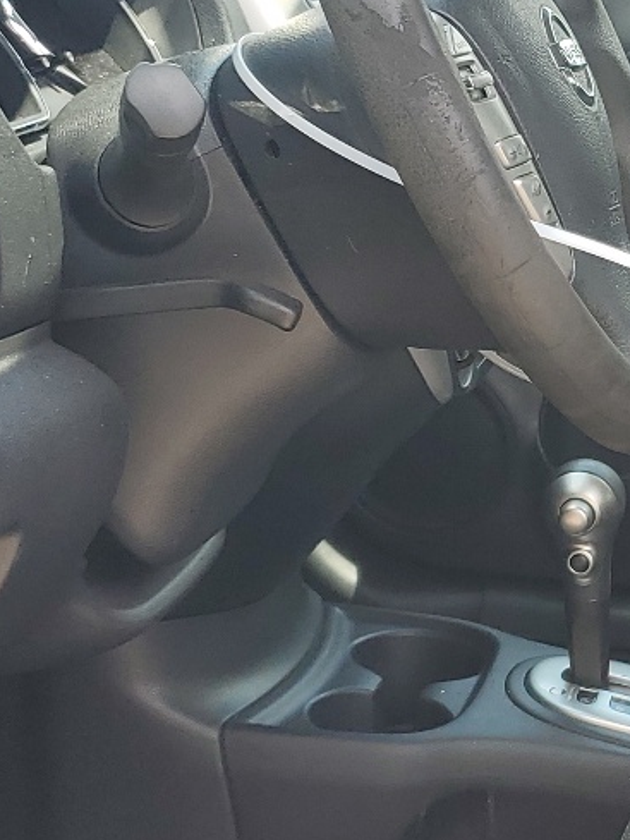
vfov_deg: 22.9
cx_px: 807
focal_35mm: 85
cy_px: 534
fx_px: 2062
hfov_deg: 16.5
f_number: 1.5
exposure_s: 1/500
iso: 50
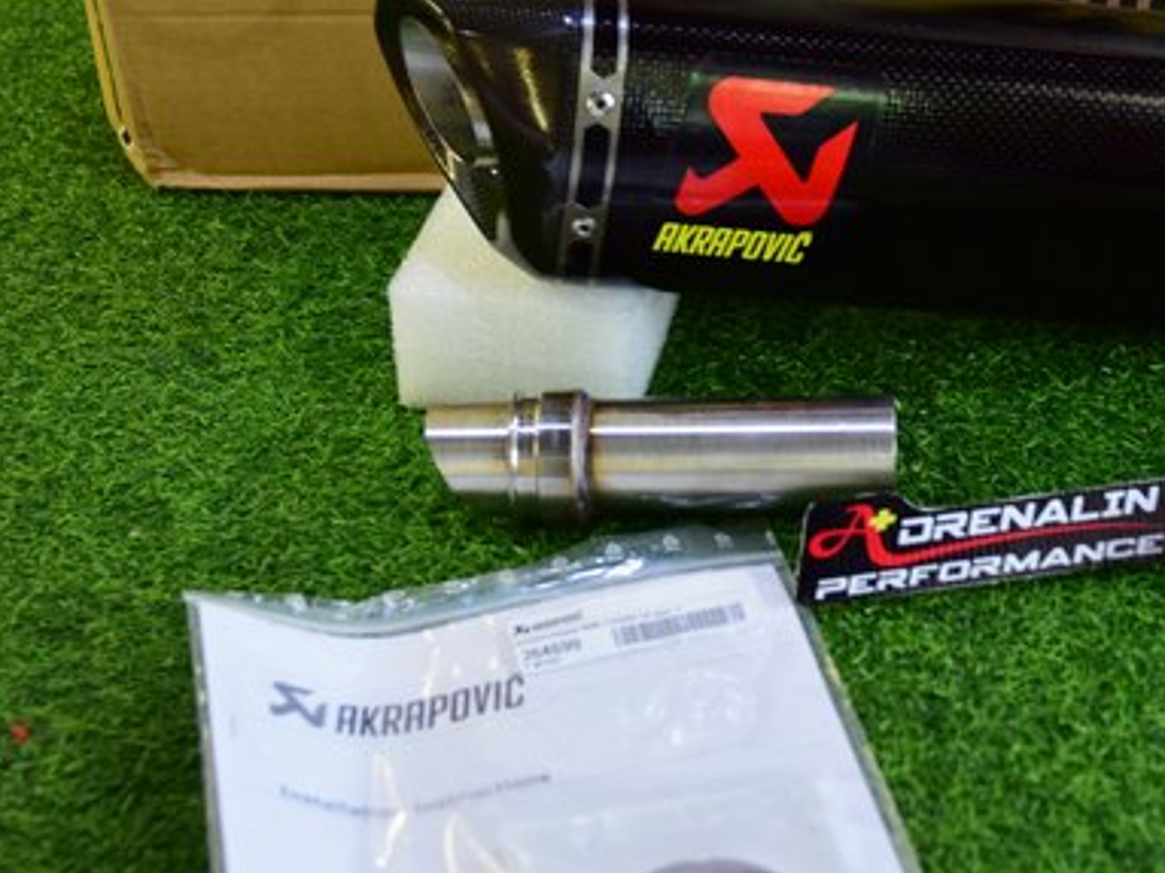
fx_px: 2517
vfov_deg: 19.7
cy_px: 357
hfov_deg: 25.8
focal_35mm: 75
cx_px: 858
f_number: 3.5
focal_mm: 31
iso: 1000
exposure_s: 1/30
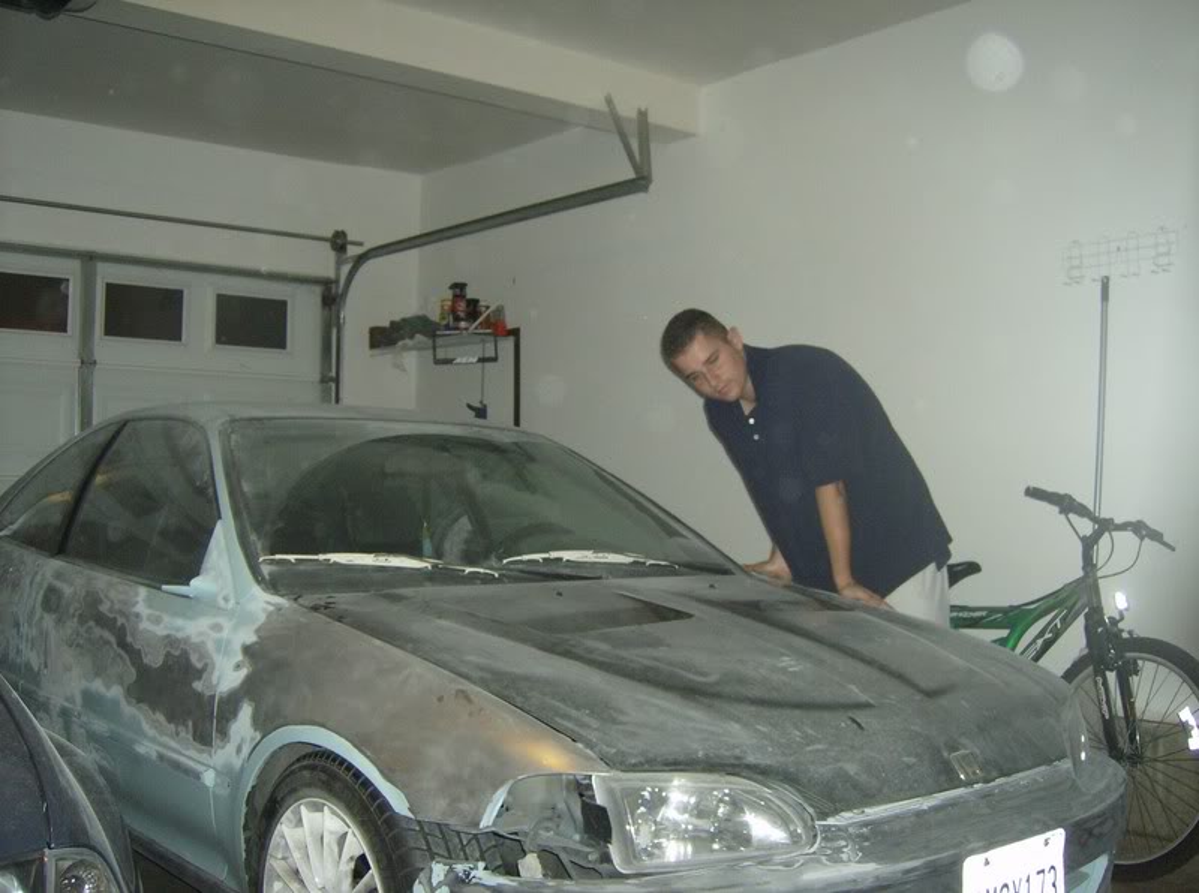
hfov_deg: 51.5
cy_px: 446
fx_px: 1244
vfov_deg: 39.5
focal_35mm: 36
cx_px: 600
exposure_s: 1/60
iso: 200
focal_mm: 6
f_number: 2.8
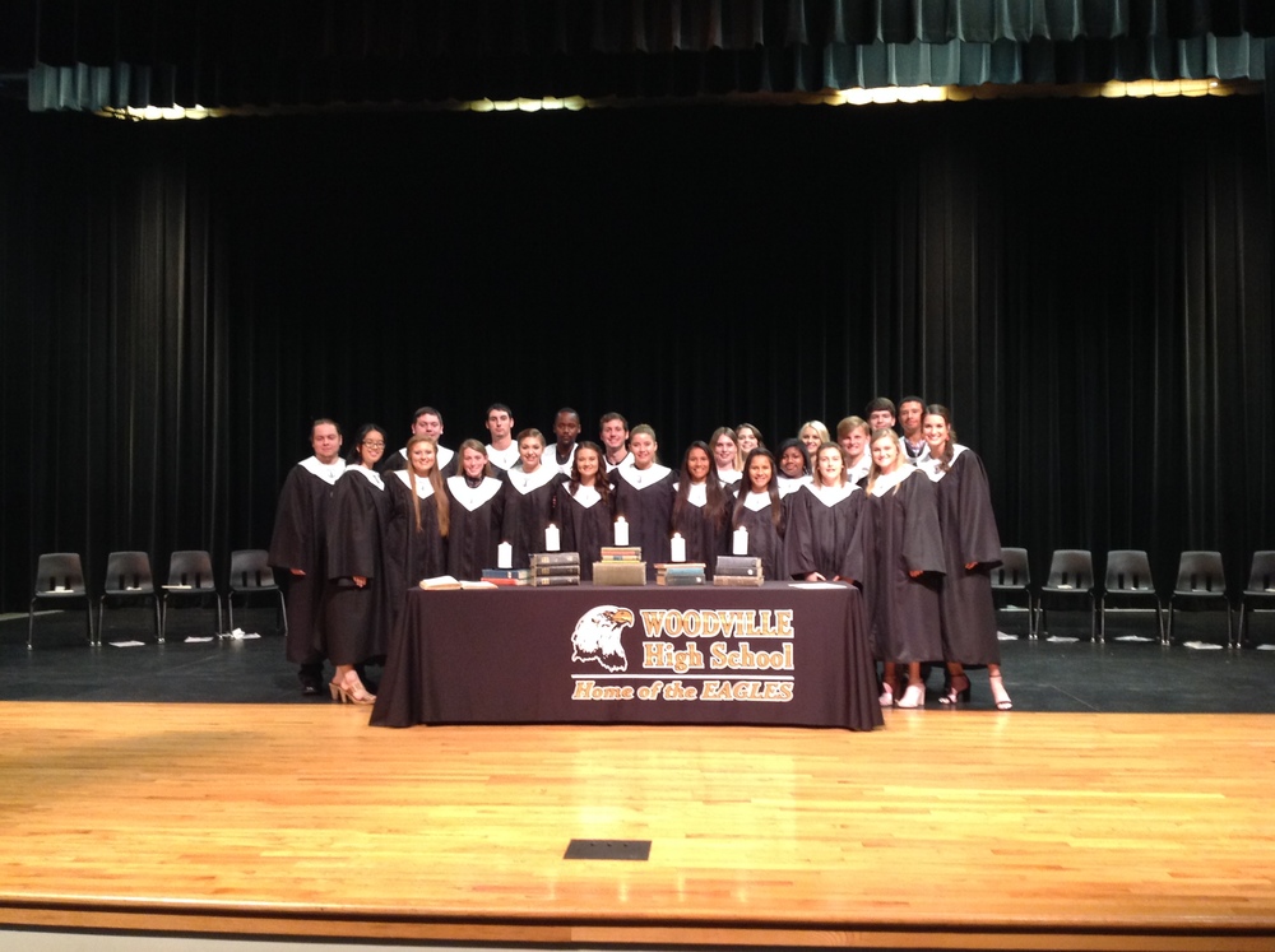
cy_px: 476
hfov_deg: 52.7
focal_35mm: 35
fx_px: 1287
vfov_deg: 40.6
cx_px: 638
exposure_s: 1/15
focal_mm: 4.28
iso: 200
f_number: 2.4
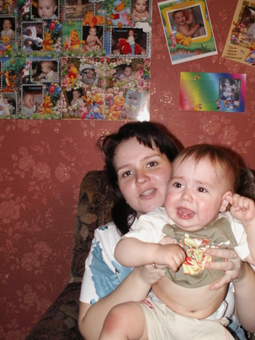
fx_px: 383
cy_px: 188
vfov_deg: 47.8
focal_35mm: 39
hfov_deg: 36.8
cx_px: 140
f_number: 2.8
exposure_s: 1/40
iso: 160
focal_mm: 5.86
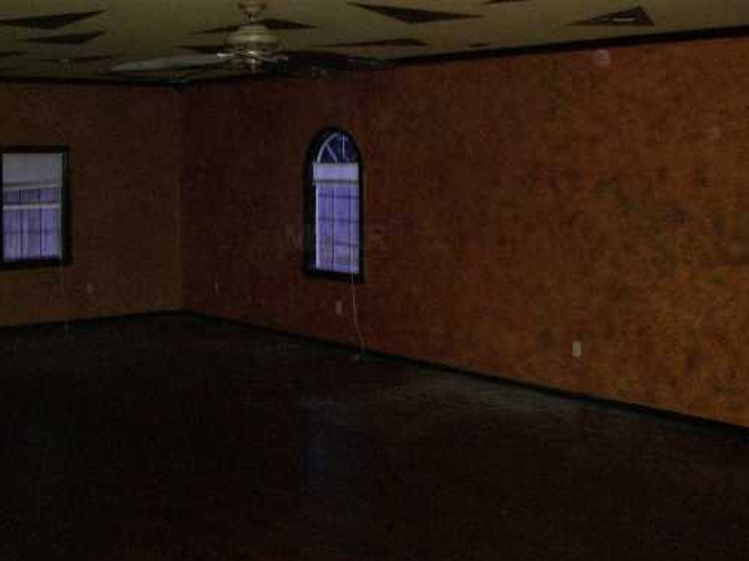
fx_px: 1038
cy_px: 236
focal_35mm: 48
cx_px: 335
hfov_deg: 39.6
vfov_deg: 30.2
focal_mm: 6.2
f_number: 2.7
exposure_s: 1/60
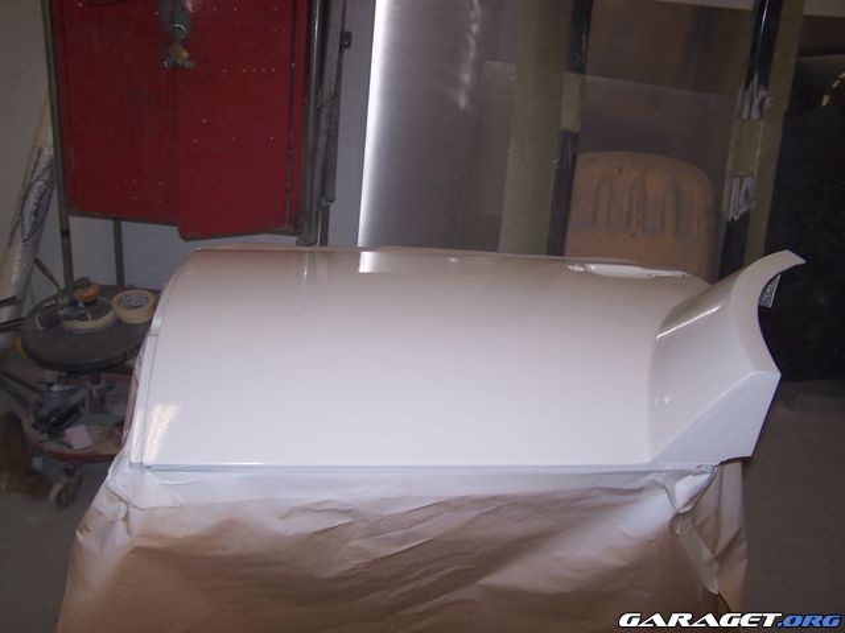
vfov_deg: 37.7
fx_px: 928
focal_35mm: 38
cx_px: 422
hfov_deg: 49.0
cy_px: 316
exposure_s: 1/60
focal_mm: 6.3
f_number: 2.8
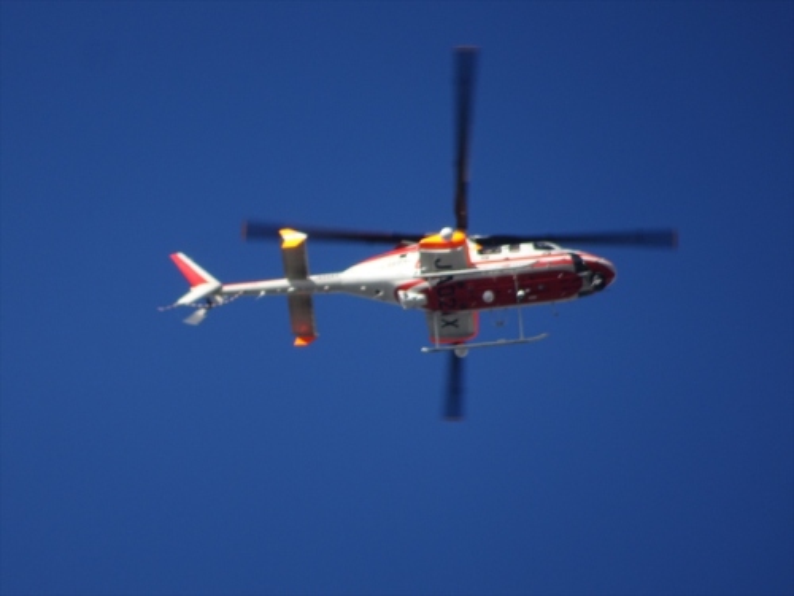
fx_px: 15781
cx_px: 397
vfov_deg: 2.2
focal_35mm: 688
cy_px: 298
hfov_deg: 2.9
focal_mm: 117.61
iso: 80
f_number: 6.3
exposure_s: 1/320
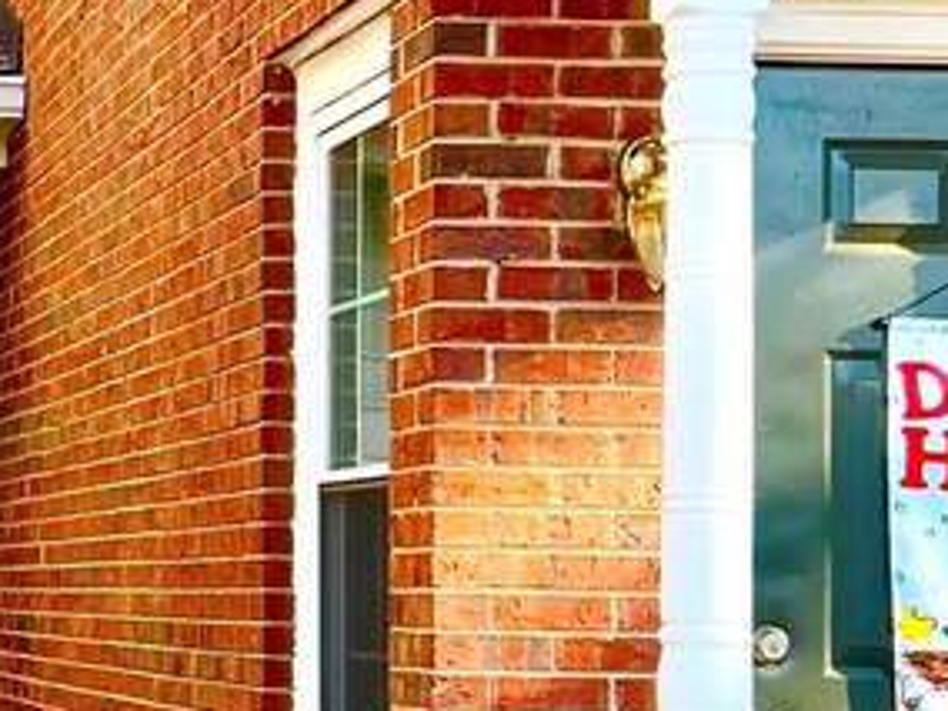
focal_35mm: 117
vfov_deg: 12.6
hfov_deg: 15.6
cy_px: 457
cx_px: -434
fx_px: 3204
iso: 50
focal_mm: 5.7
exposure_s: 1/418
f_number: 1.5
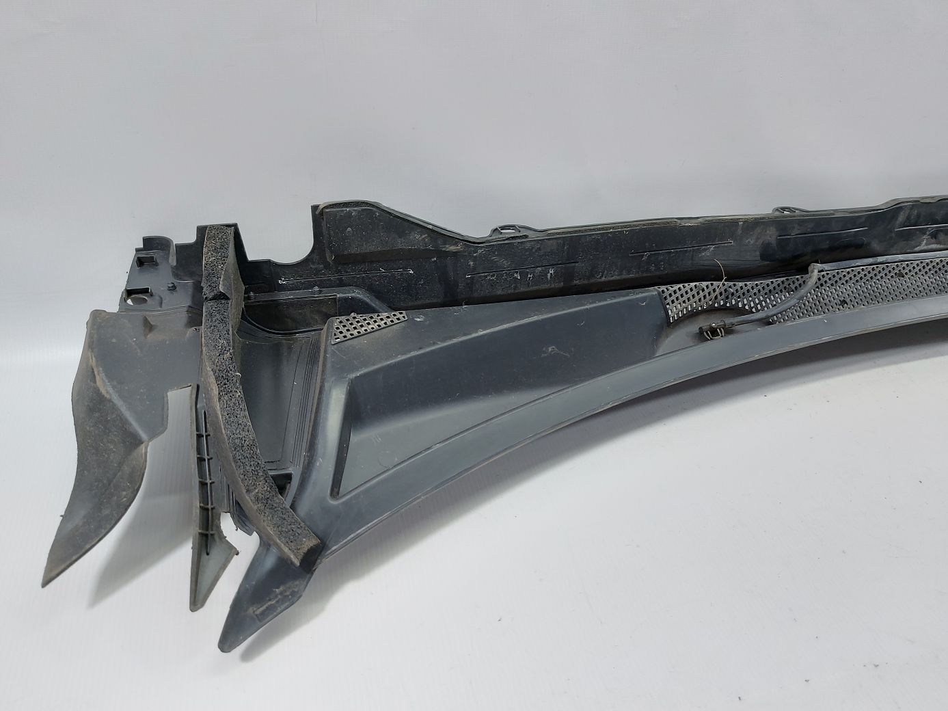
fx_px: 657
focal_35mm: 24
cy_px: 356
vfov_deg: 56.8
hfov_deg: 71.6
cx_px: 474
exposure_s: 1/50
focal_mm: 5.23
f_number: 1.8
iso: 80
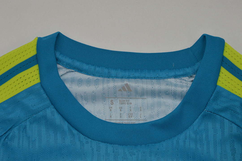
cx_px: 121
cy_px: 80
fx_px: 524
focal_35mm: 78
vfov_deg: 17.5
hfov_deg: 26.0
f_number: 13
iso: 400
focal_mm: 52
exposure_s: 1/200
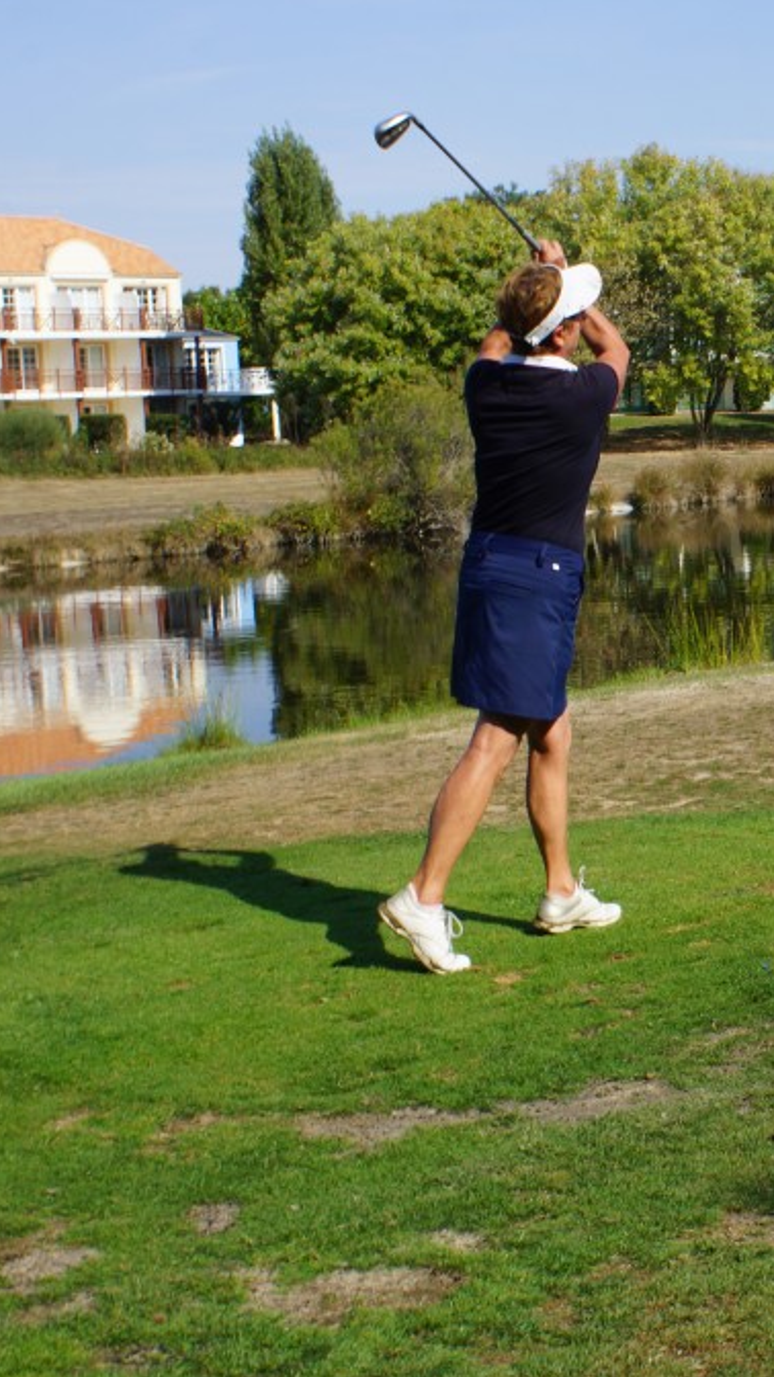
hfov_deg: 17.5
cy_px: 691
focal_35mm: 67
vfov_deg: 31.4
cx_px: 809
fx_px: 2445
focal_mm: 28
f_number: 13
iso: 100
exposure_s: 1/100
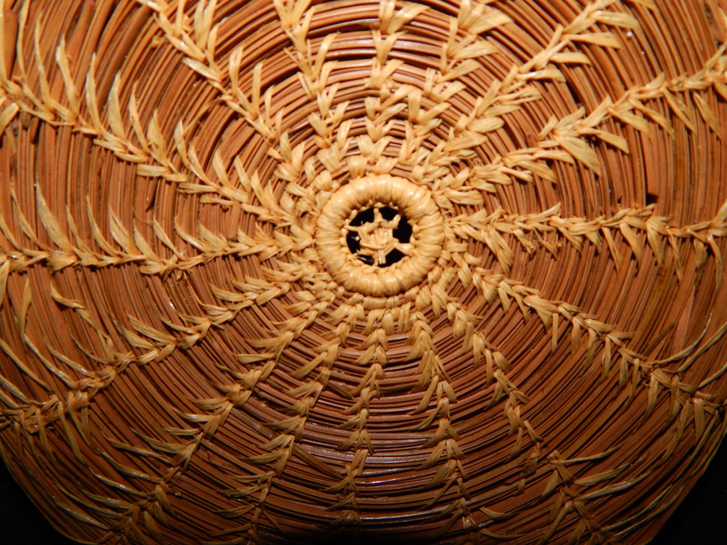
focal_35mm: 28
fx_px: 588
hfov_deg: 63.4
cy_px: 272
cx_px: 364
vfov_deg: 49.8
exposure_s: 1/30
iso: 200
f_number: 6.3
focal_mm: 5.1
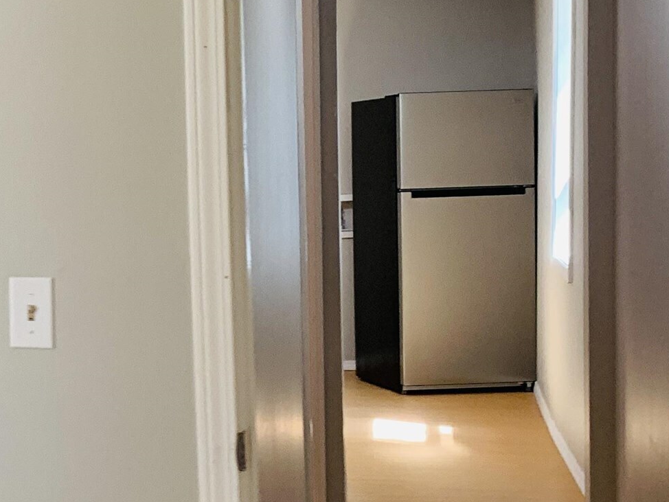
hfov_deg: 21.7
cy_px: 299
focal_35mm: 82
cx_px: -179
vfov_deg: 18.0
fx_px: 1585
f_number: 1.8
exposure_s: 1/60
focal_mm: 4.25
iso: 100
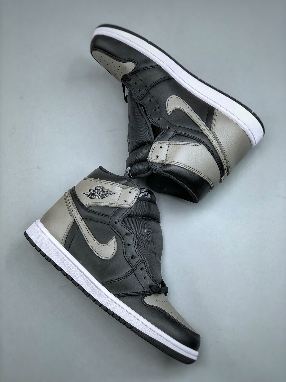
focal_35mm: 57
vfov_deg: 33.8
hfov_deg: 25.7
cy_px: 191
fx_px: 628
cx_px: 143
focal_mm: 6.6
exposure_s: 1/50
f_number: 2.8
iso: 25
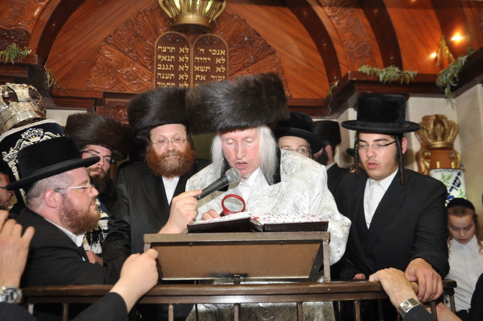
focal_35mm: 42
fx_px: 563
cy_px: 160
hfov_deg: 46.5
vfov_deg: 31.8
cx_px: 242
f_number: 5.6
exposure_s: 1/80
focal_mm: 28
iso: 400
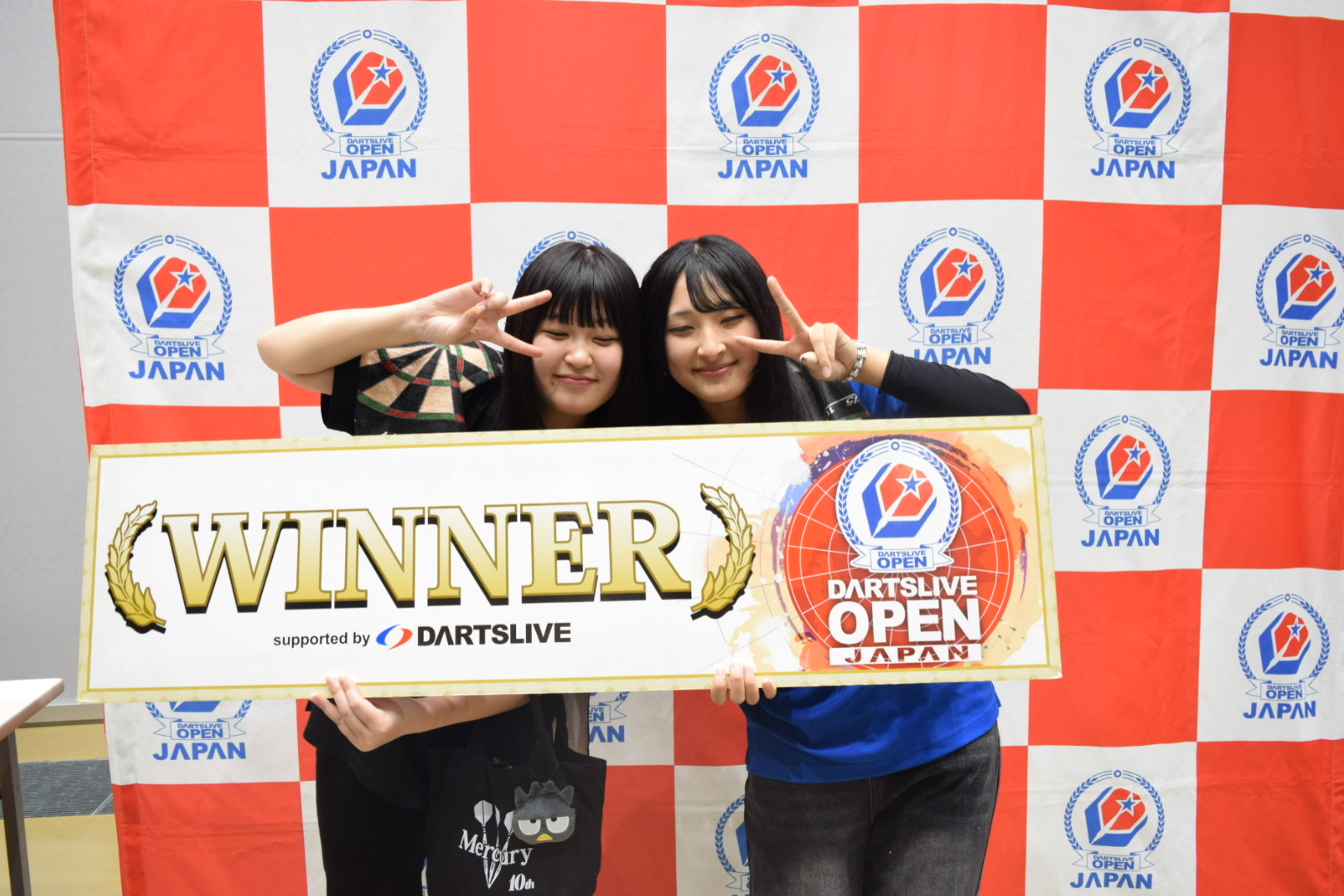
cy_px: 448
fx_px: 1008
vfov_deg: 47.9
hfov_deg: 67.4
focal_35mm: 27
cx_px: 672
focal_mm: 18
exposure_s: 1/60
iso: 1000
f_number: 5
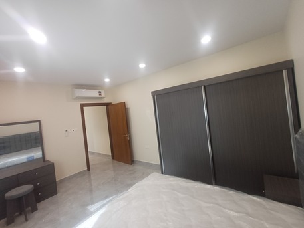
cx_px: 152
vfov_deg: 78.1
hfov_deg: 94.5
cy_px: 114
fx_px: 141
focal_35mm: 16
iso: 100
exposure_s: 1/50
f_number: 2.2
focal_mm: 1.64
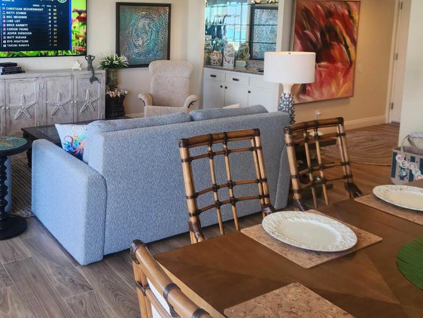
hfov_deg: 49.7
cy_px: 82
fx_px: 440
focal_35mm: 36
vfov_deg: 38.7
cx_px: 116
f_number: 1.8
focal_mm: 5.4
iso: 64
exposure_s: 1/180
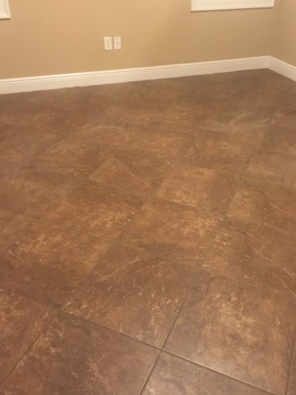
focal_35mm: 33
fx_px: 376
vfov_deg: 55.4
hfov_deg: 42.9
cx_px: 164
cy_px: 199
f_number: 2.2
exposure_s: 1/8
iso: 100
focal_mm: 4.15
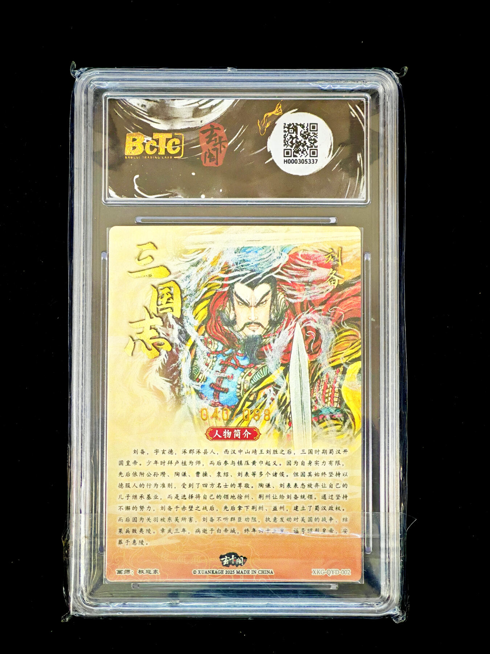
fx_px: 1680
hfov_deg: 16.6
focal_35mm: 89
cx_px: 245
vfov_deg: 22.0
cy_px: 327
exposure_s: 1/33
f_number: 2.4
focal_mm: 8.67
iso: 250
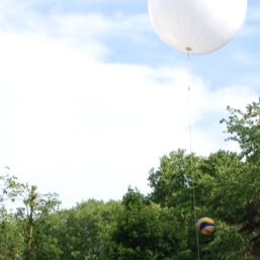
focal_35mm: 112
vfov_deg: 15.0
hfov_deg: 15.5
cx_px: 105
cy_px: 316
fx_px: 952
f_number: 5
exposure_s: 1/200
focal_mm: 22
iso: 100
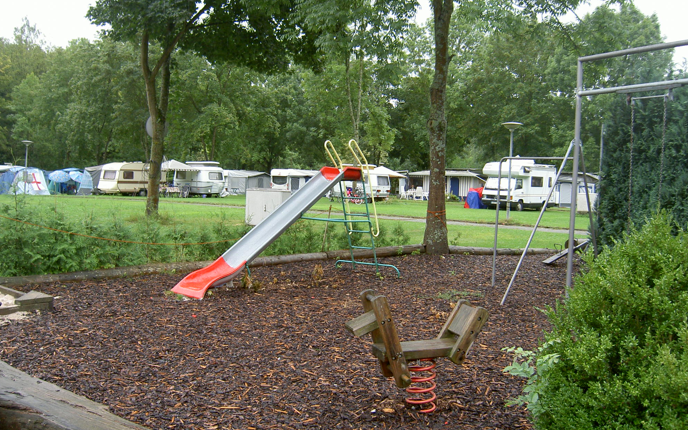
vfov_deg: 34.4
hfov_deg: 52.7
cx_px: 348
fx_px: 694
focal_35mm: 37
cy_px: 214
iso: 50
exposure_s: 1/160
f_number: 2.8
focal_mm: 5.6
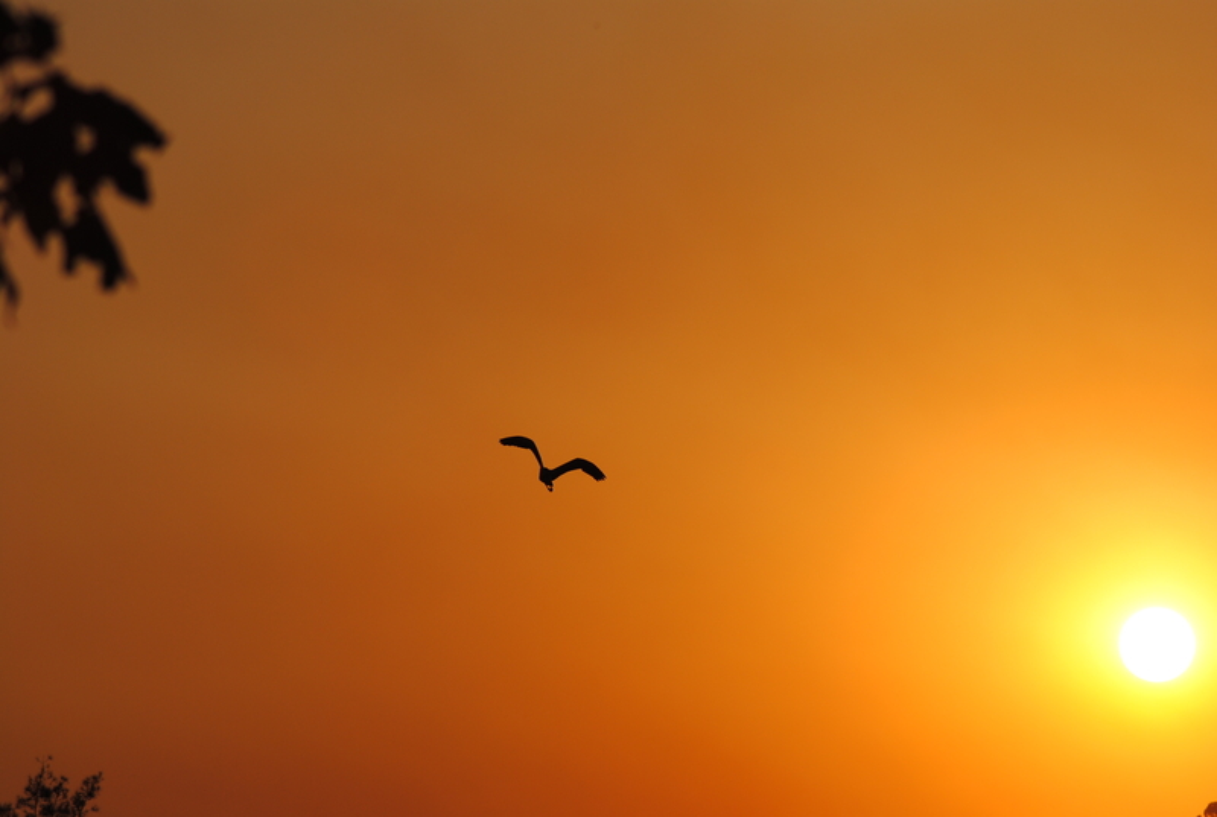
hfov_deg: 9.1
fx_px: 7622
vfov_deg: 6.1
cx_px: 608
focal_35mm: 225
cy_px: 408
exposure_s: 1/2000
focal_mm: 150
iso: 100
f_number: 5.6
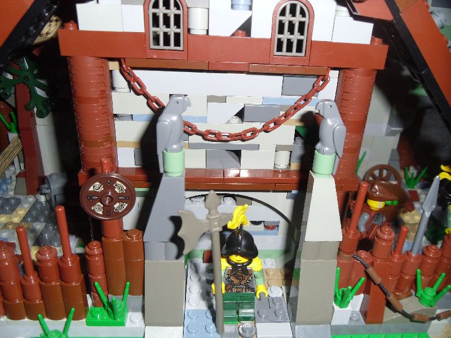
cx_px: 226
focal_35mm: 31
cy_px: 169
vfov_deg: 45.4
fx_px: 404
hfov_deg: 58.4
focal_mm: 5.6
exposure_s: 1/45
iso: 80
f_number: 3.3
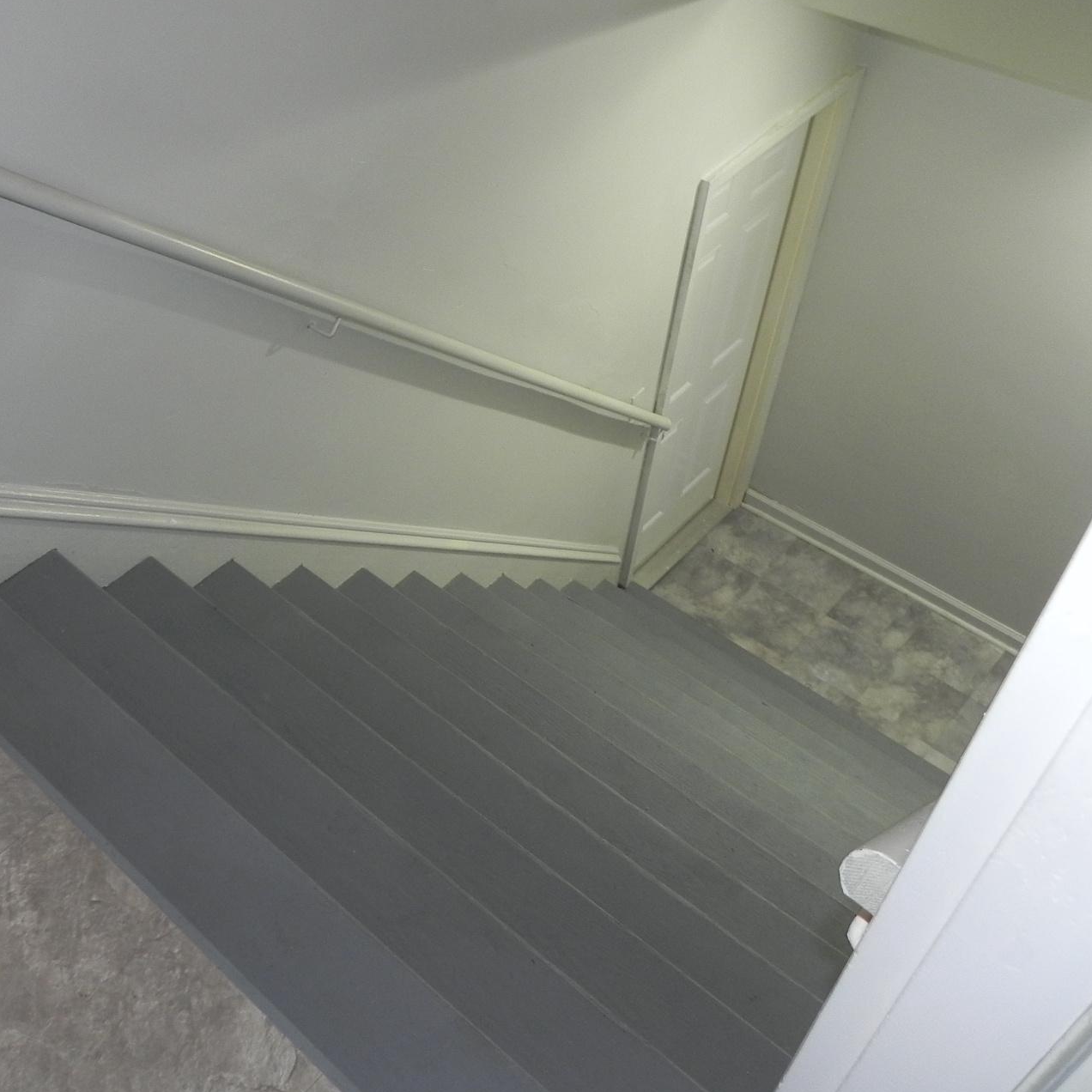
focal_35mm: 37
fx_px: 1321
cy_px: 498
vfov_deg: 44.9
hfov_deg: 43.6
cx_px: 287
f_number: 2.8
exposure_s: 1/30
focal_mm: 4.6
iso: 200
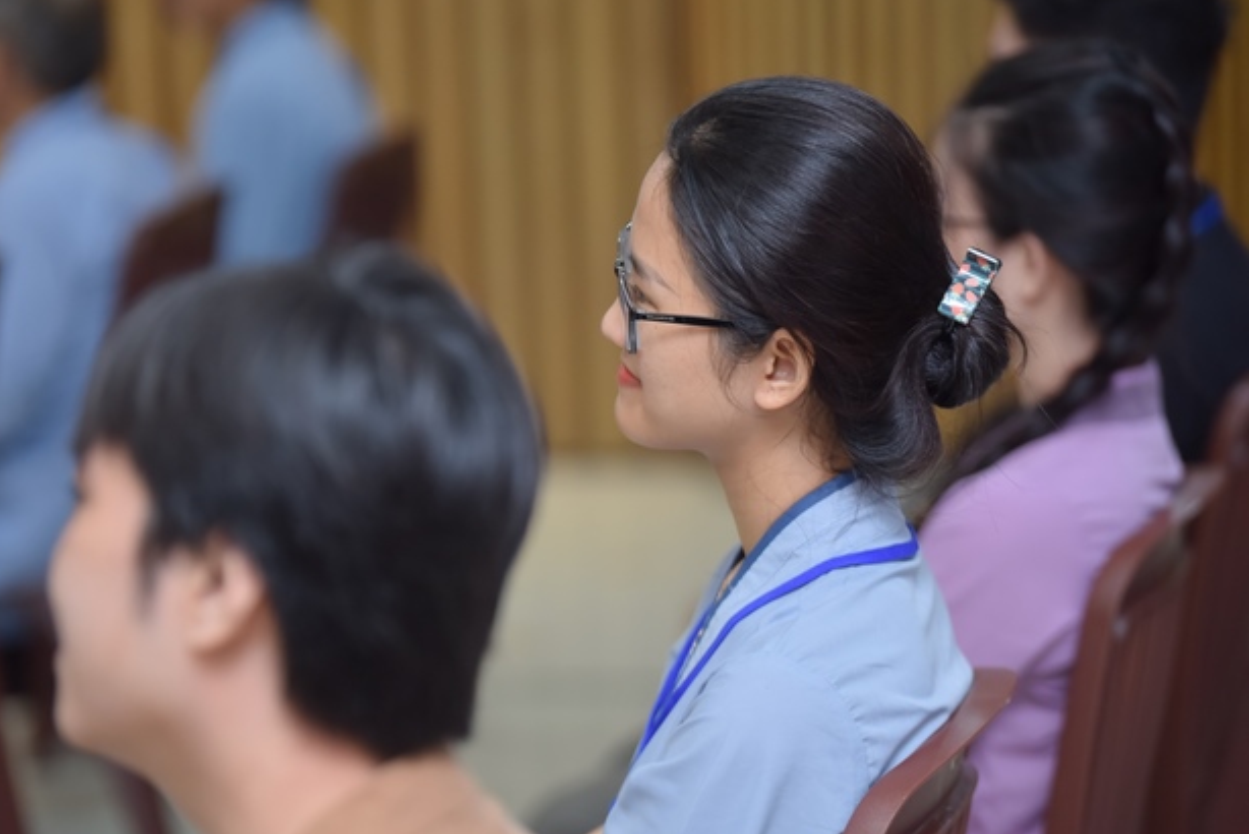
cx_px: 590
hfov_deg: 14.3
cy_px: 415
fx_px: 4963
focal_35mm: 143
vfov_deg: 9.6
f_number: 2.8
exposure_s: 1/125
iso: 800
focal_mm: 135
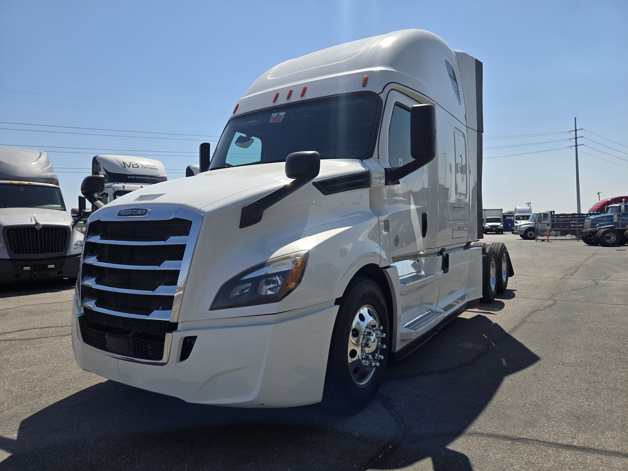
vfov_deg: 58.9
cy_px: 236
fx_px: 417
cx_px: 314
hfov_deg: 73.9
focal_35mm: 23
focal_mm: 5.4
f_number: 1.8
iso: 25
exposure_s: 1/2314
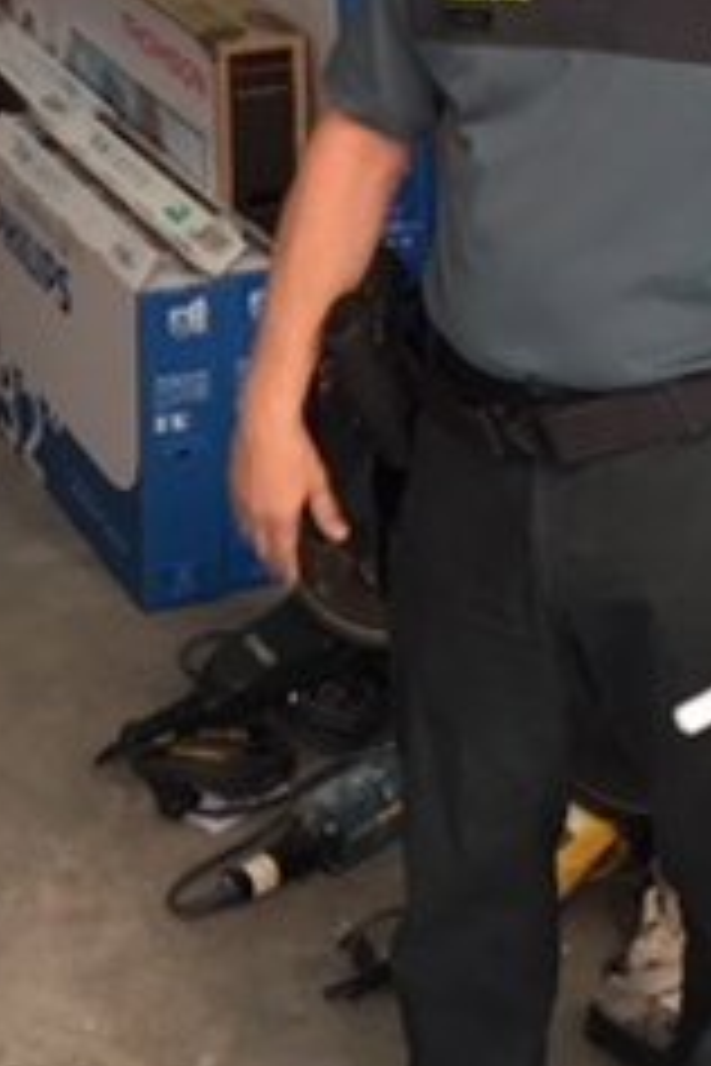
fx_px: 2607
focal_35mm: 88
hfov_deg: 15.5
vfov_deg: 22.5
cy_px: 72
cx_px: 184
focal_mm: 4.15
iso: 125
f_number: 2.2
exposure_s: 1/33
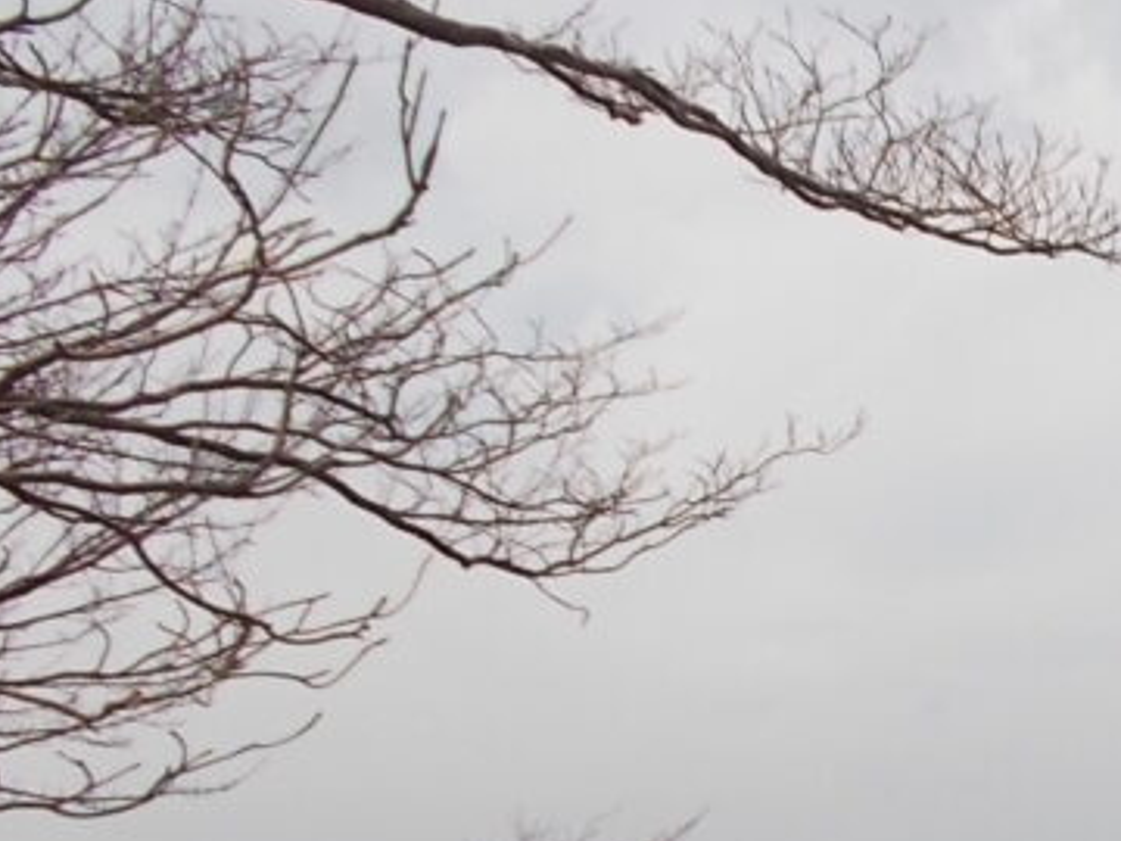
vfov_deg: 19.1
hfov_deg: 23.2
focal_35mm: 74
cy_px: 913
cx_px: 1482
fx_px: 2396
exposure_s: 1/160
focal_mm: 4.6
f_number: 8
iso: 80
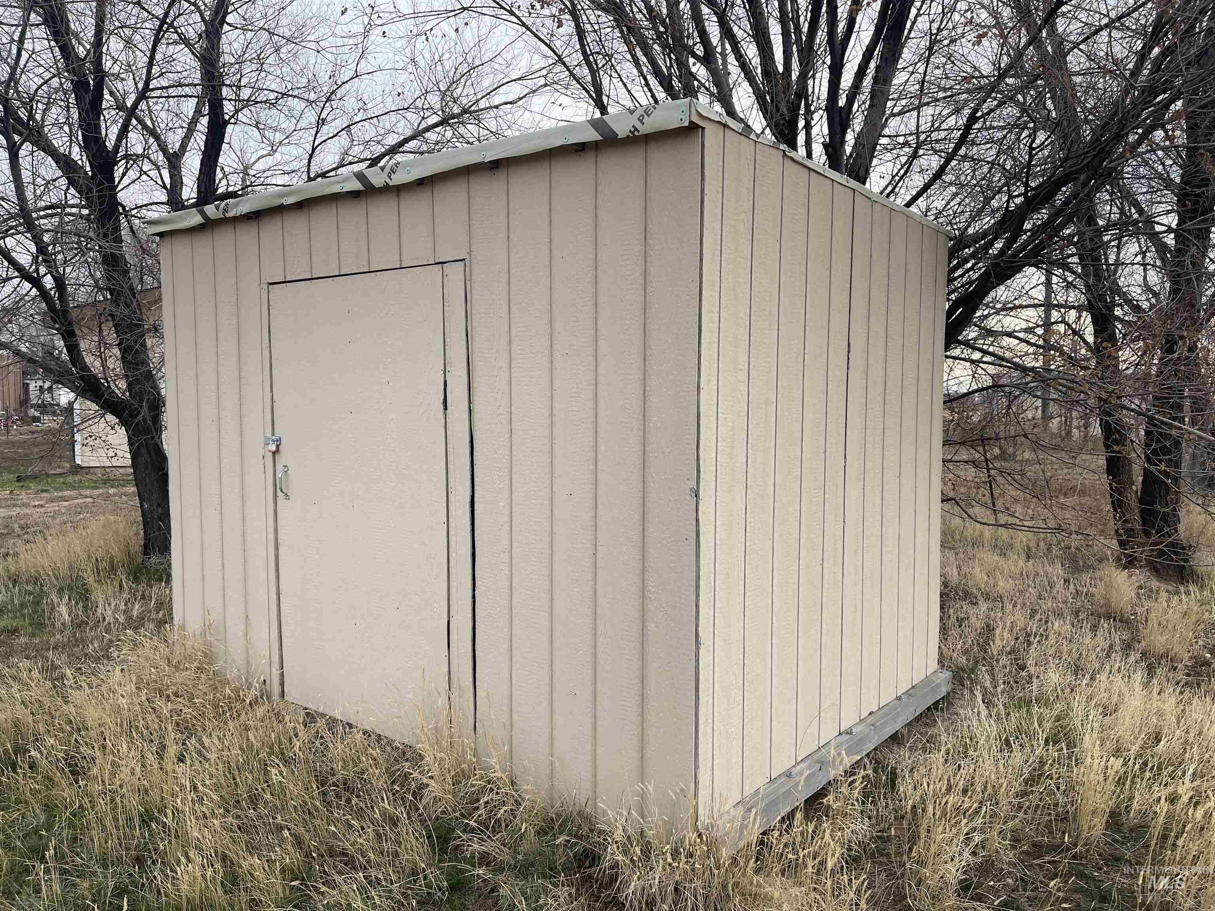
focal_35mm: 25
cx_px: 608
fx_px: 877
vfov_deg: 54.9
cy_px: 456
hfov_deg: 69.4
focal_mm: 5.1
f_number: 1.6
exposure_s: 1/1309
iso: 32
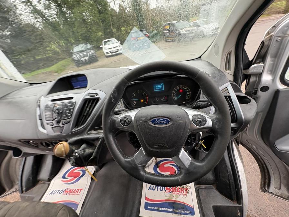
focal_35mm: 14
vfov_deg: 85.7
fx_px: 117
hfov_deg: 102.1
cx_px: 144
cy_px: 108
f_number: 2.2
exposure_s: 1/60
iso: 250
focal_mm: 2.22
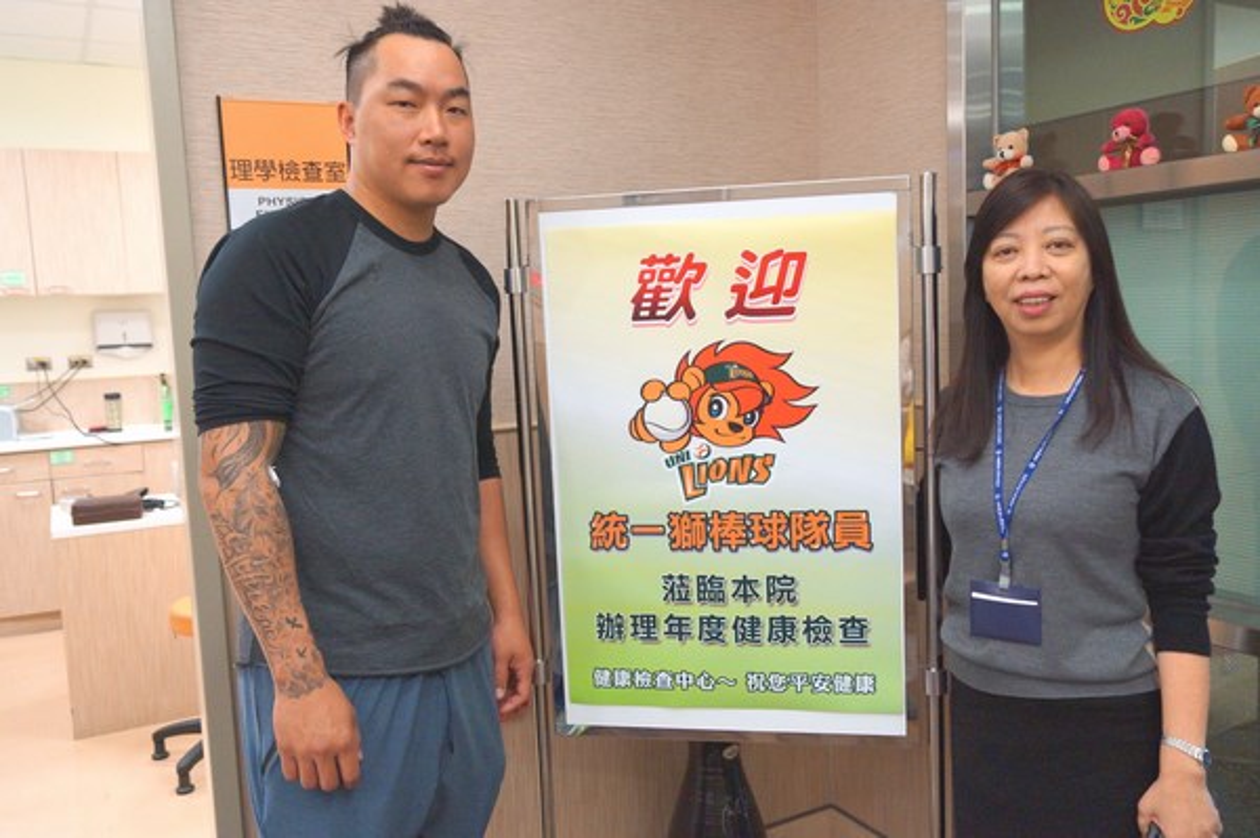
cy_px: 419
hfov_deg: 62.0
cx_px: 630
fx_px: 1049
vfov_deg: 43.5
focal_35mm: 30
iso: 1250
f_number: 4
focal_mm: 20
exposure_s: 1/160
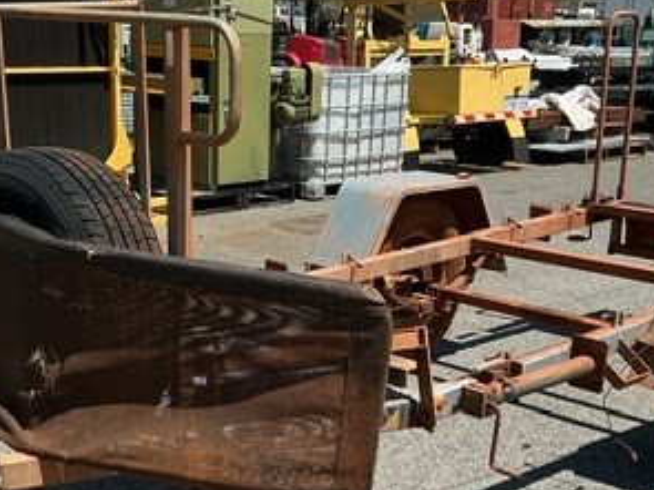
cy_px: 412
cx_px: 259
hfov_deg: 30.6
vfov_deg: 22.8
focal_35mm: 63
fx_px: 1190
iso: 25
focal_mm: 3
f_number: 1.8
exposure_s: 1/1730
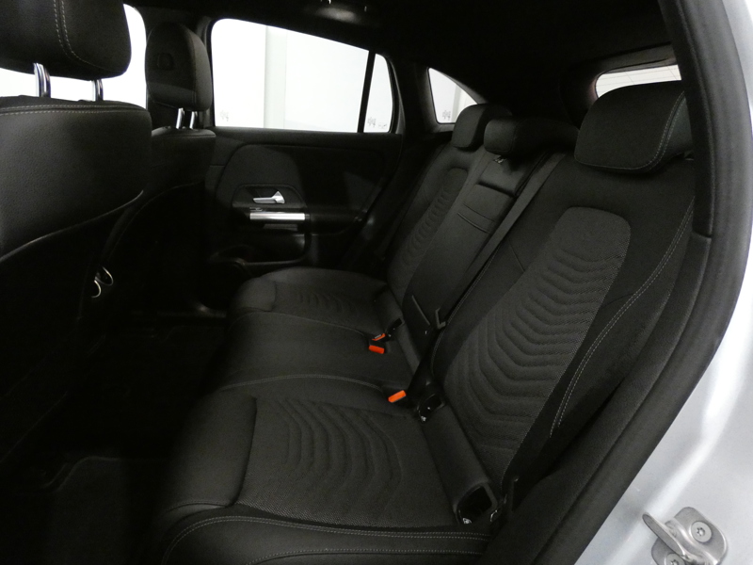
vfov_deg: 66.0
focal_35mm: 20
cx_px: 376
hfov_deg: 81.7
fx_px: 435
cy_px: 282
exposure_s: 1/30
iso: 1600
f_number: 2.8
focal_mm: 3.6
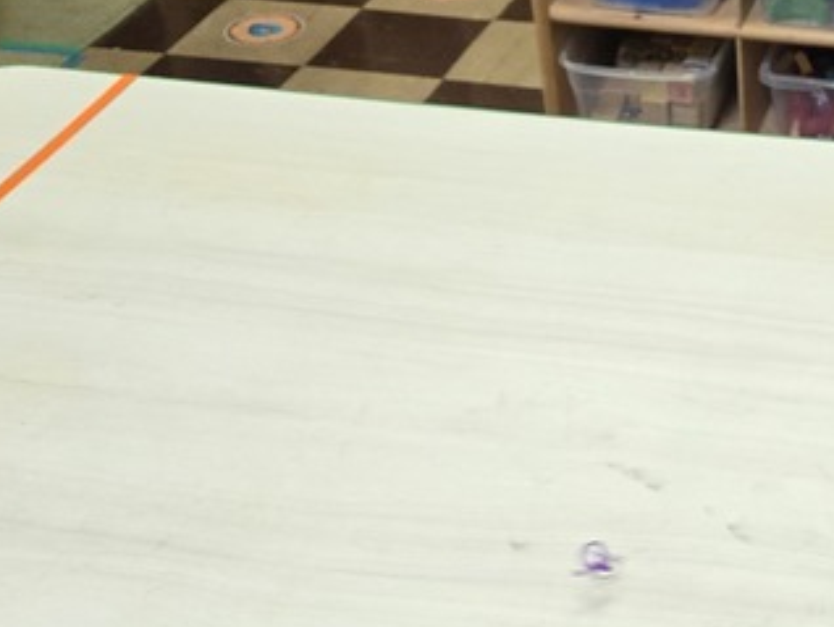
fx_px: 1784
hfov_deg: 24.4
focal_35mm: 74
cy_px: 425
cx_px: 944
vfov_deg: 19.9
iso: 400
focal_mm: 5.4
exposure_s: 1/120
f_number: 1.8
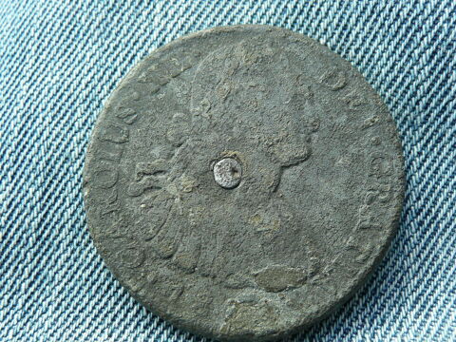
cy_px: 171
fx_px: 540
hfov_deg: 45.8
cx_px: 228
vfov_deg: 35.1
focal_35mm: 41
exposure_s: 1/30
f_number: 3.6
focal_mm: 5.5
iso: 100
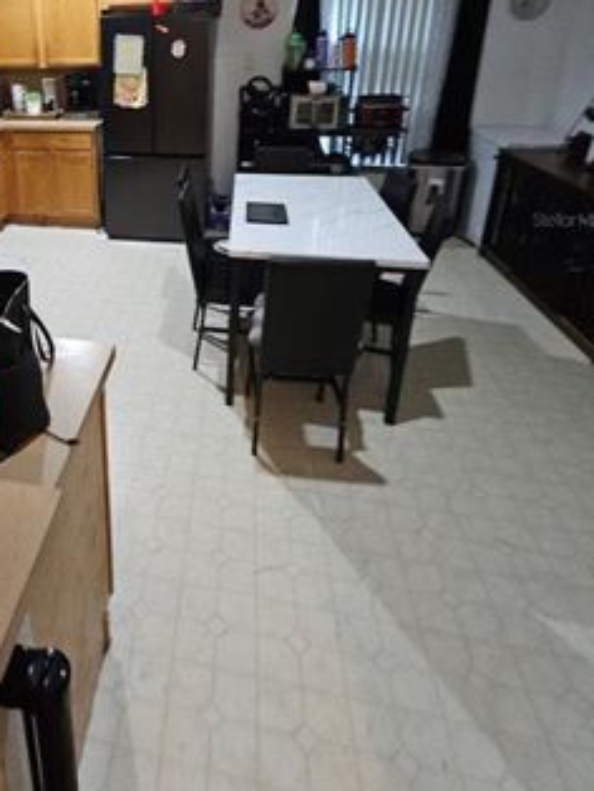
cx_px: 109
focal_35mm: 22
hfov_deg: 56.2
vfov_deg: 72.2
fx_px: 503
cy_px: 219
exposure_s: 1/24
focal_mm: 2.2
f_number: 2.2
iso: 800
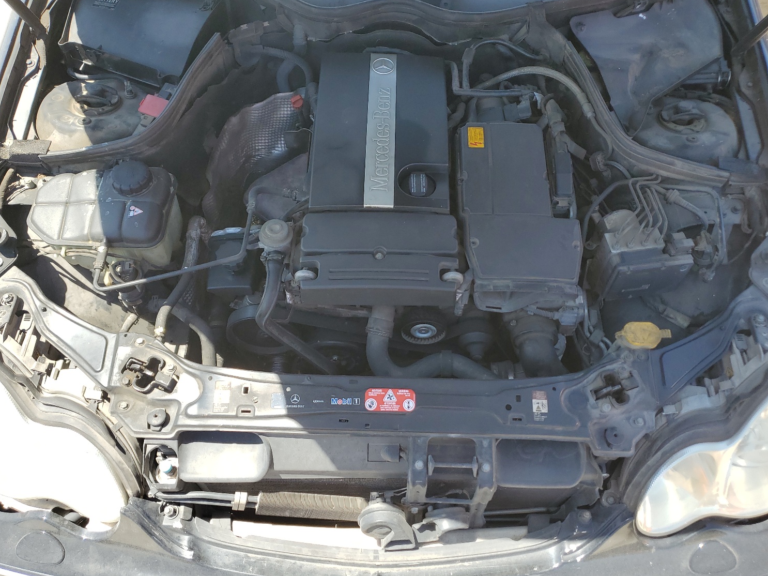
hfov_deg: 63.4
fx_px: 621
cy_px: 280
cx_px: 402
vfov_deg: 49.7
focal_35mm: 28
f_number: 1.5
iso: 50
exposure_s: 1/769
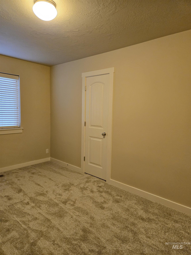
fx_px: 169
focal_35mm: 23
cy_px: 128
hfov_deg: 58.9
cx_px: 96
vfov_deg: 73.9
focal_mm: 5.4
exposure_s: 1/120
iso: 500
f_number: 1.8
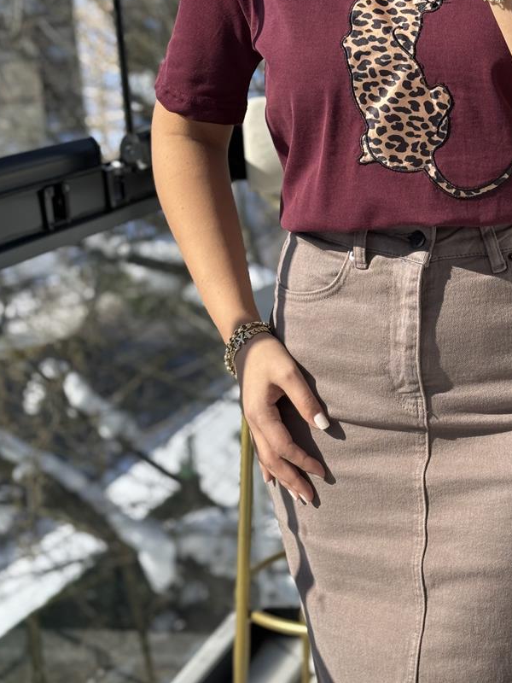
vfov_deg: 24.4
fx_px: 1578
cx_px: 418
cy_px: 297
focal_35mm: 80
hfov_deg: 18.2
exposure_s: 1/812
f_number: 1.78
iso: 64
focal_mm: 6.76
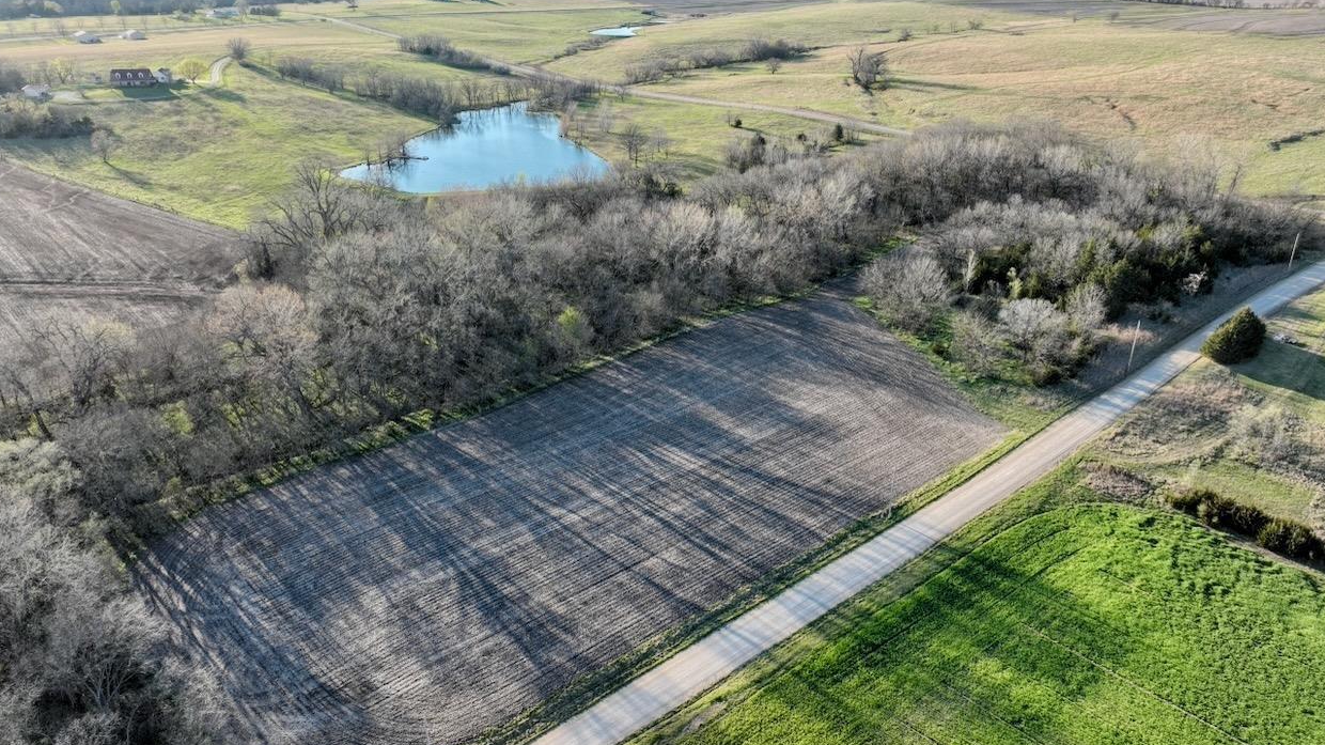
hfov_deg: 69.9
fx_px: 948
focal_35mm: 27
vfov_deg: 42.9
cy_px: 397
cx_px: 650
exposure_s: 1/1600
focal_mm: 12.29
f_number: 2.8
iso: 400
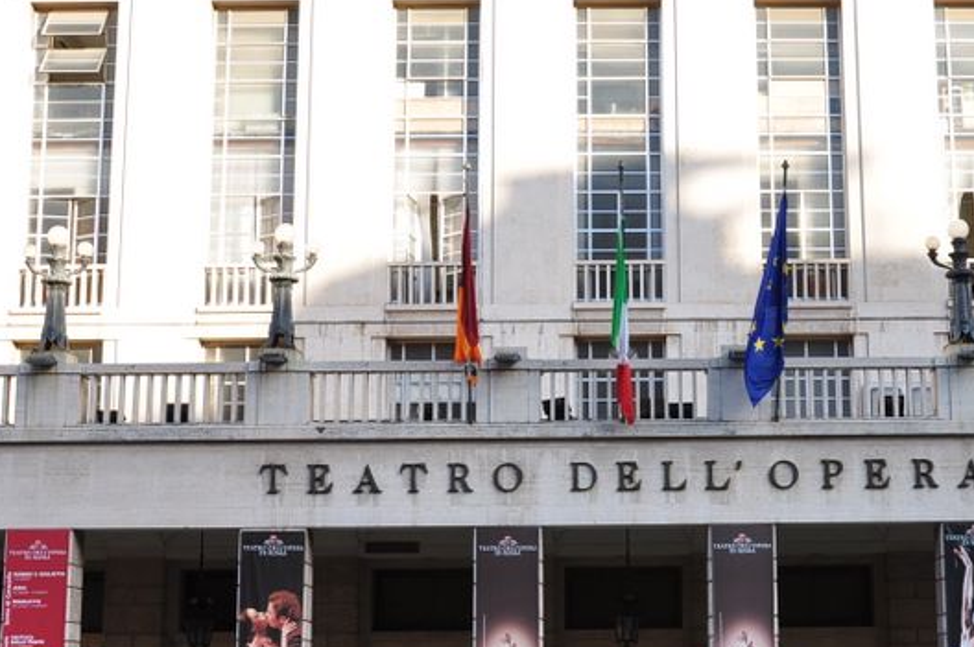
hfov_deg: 31.2
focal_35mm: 64
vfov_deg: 21.2
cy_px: 383
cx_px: 638
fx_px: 1730
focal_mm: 22
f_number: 9
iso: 200
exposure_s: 1/100
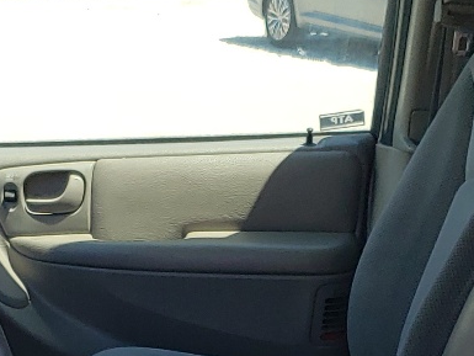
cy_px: 436
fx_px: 1479
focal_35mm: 108
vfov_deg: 13.3
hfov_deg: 18.2
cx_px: 181
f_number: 1.5
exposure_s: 1/714
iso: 50
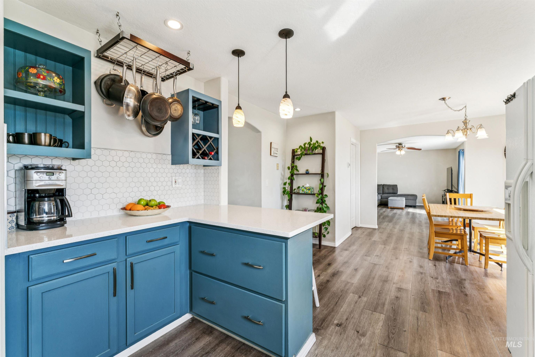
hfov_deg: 98.5
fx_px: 230
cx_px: 268
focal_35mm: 16
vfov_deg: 75.5
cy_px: 178
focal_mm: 15.5
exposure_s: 1/20
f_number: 13
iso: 400
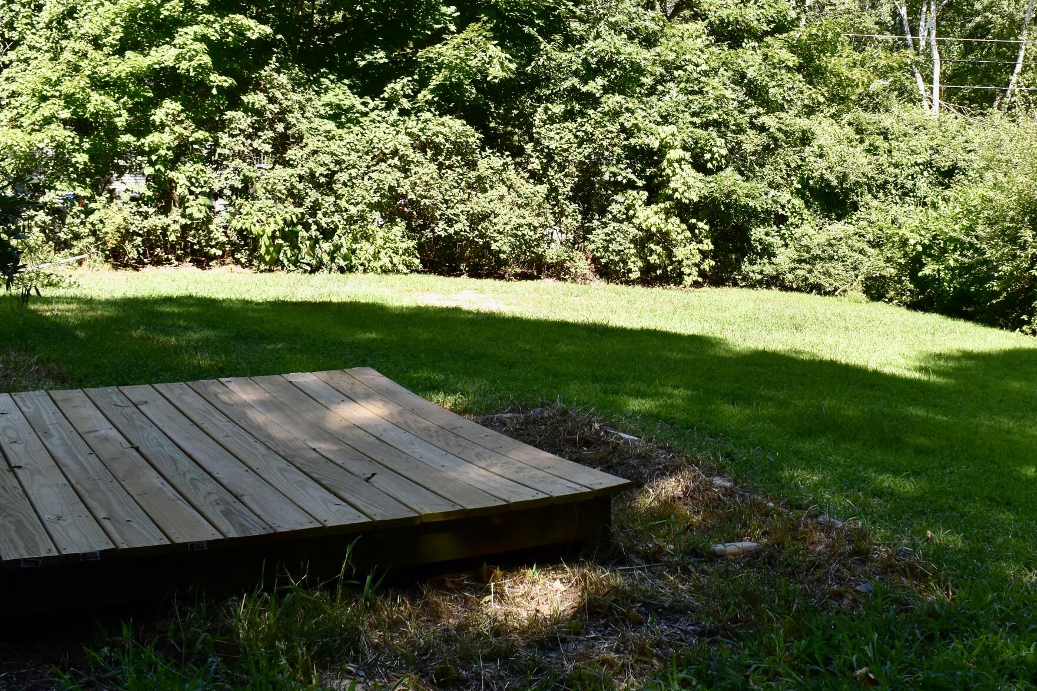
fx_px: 1325
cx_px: 685
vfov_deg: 29.1
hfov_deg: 42.2
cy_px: 240
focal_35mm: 46
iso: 400
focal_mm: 18
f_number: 10
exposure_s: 1/200
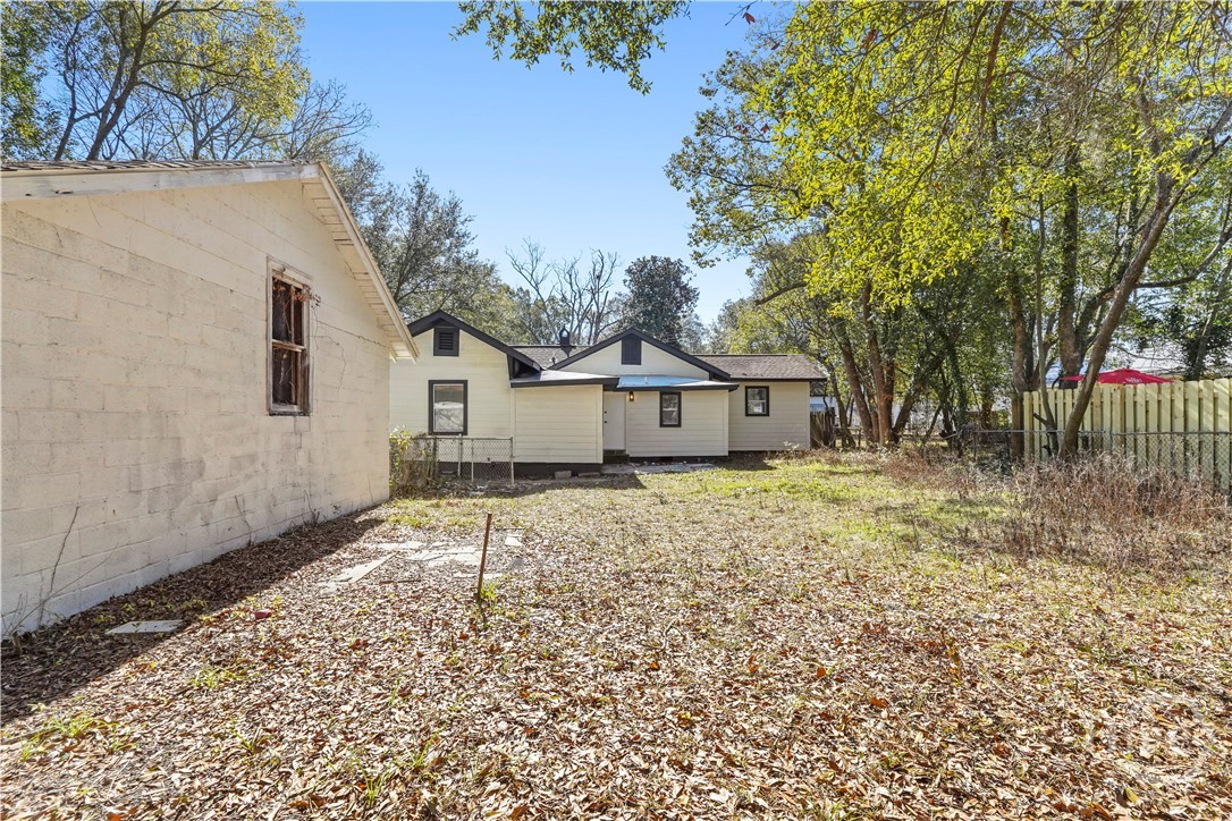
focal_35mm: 17
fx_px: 582
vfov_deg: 70.4
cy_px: 410
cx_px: 616
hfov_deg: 93.3
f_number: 10
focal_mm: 17
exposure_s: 1/160
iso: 1250
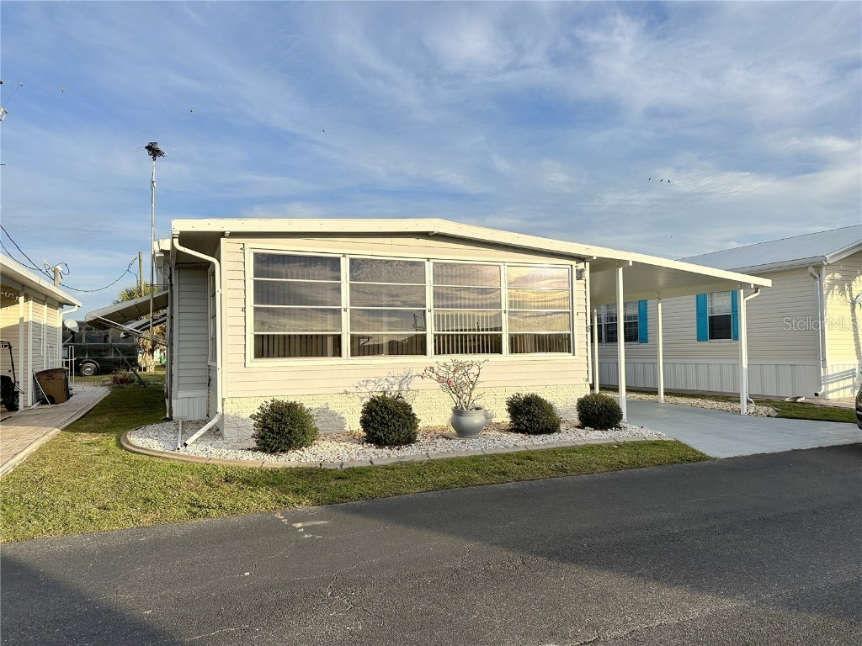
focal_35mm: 24
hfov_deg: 71.6
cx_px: 431
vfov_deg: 56.8
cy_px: 323
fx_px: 598
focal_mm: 6.86
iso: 80
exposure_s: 1/4762
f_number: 1.78
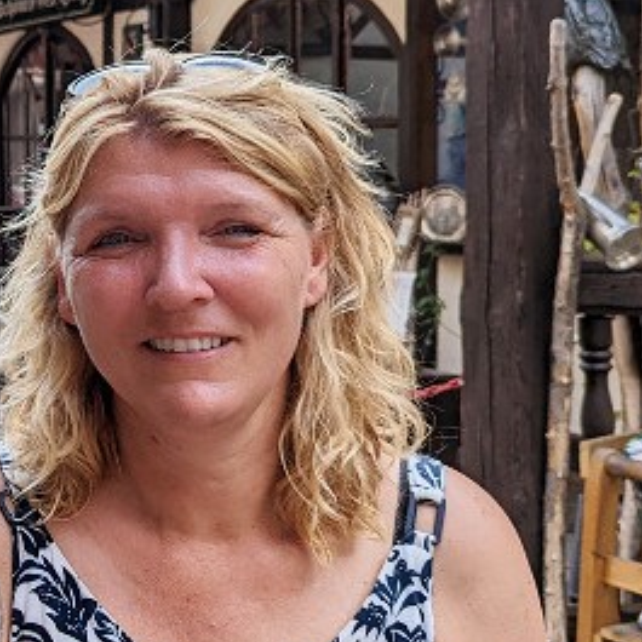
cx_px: -78
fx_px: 1343
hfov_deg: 24.9
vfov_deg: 26.9
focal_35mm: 64
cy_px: 276
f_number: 1.85
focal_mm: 6.81
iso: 34
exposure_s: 1/549
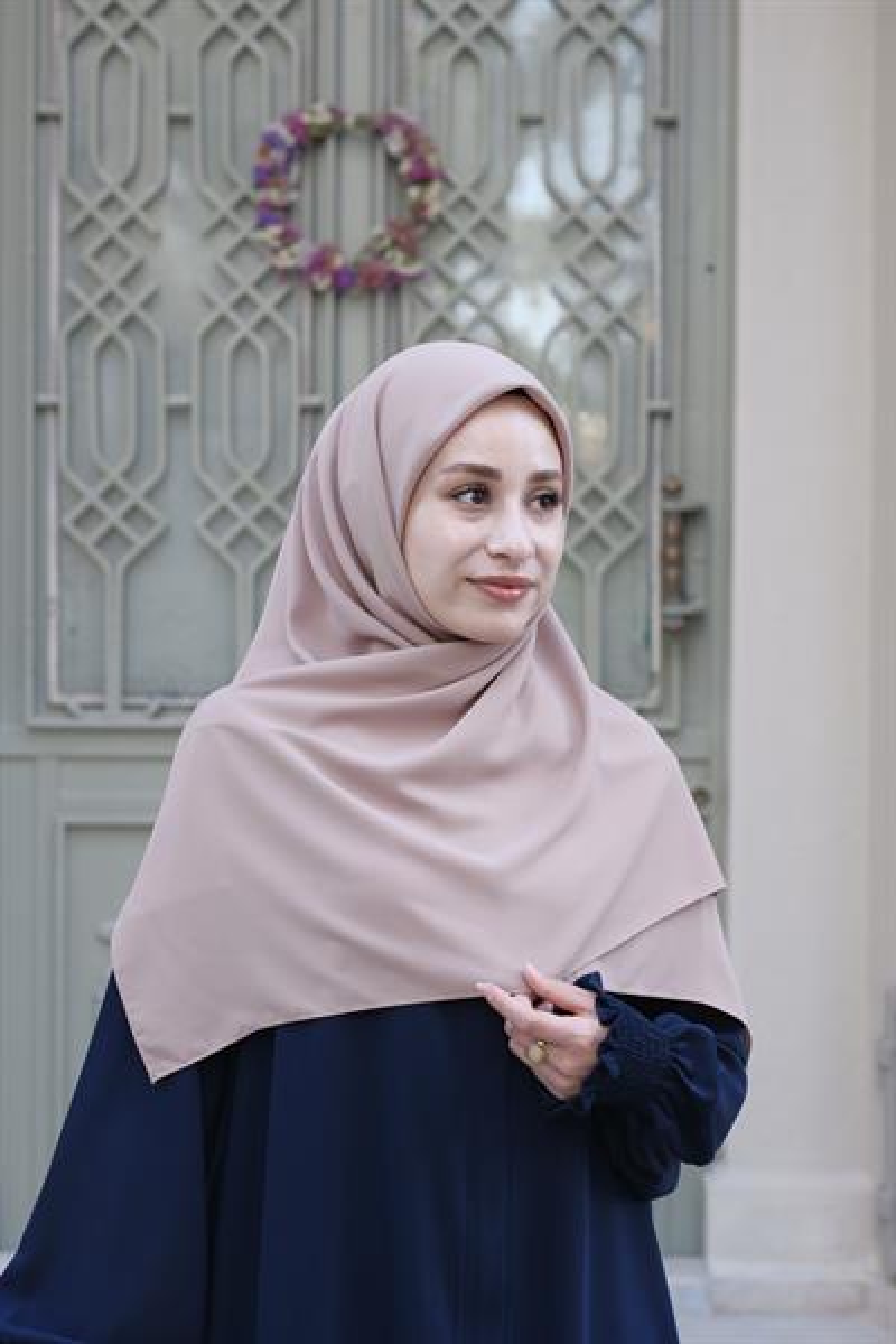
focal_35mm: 84
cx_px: 448
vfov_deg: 24.2
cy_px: 672
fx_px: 3136
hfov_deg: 16.3
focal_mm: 56
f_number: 3.2
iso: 400
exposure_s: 1/125
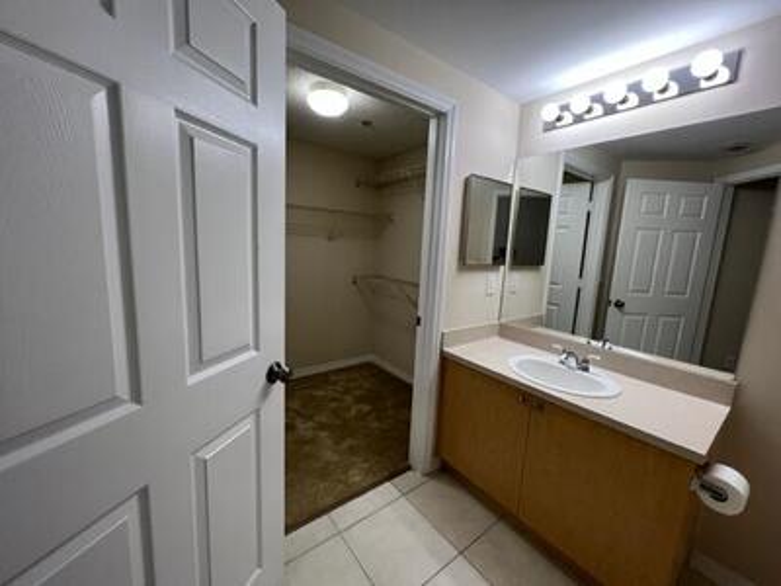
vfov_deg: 89.9
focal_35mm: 13
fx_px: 293
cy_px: 293
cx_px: 390
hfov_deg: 106.2
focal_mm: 1.57
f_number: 1.8
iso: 200
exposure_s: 1/120
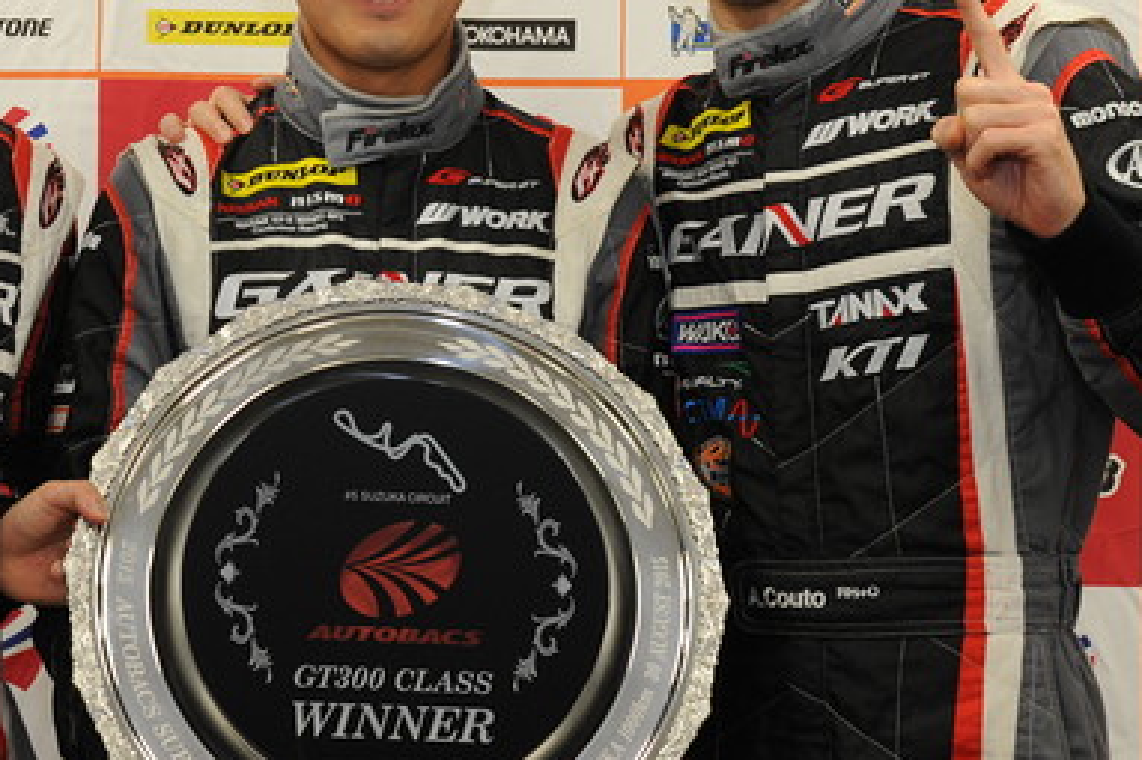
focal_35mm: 79
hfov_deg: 25.5
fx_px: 2505
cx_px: 370
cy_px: 191
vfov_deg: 17.2
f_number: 8
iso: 1600
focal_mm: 42
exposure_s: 1/60
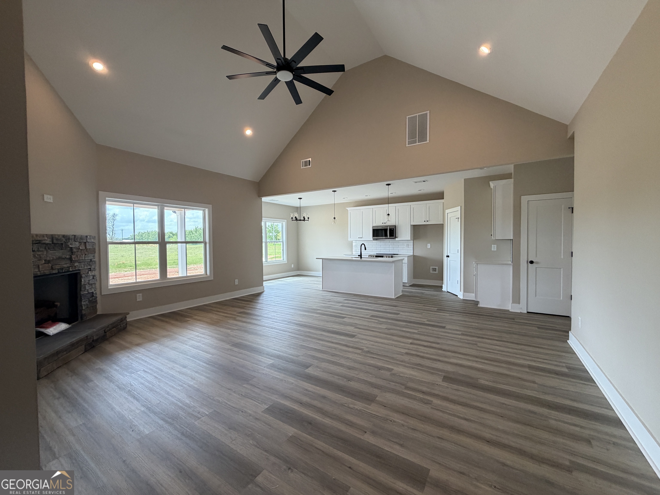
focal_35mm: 14
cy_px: 248
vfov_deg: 85.7
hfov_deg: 102.1
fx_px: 267
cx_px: 330
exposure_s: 1/120
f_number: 2.2
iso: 160
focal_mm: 2.22
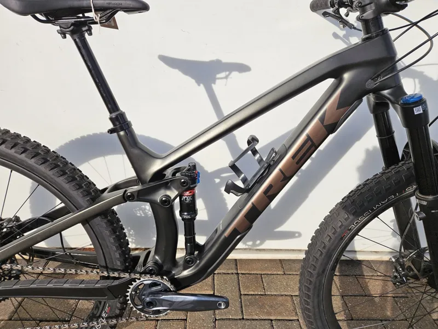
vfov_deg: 58.9
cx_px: 219
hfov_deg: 73.9
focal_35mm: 23
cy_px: 164
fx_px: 291
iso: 25
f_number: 1.8
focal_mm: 5.4
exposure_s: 1/2500
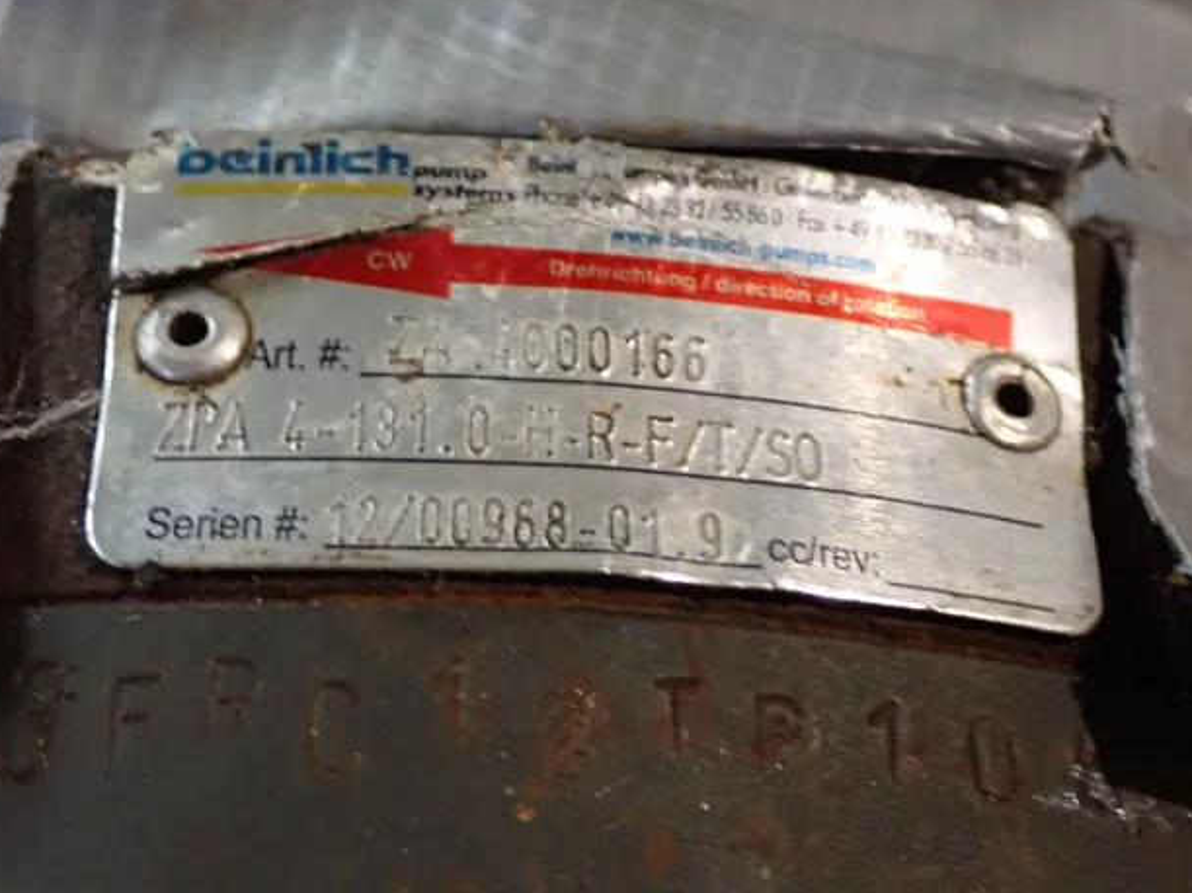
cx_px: 591
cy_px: 444
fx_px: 2341
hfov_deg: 28.6
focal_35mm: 68
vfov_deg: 21.6
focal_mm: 11.88
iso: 800
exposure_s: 1/25
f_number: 3.8
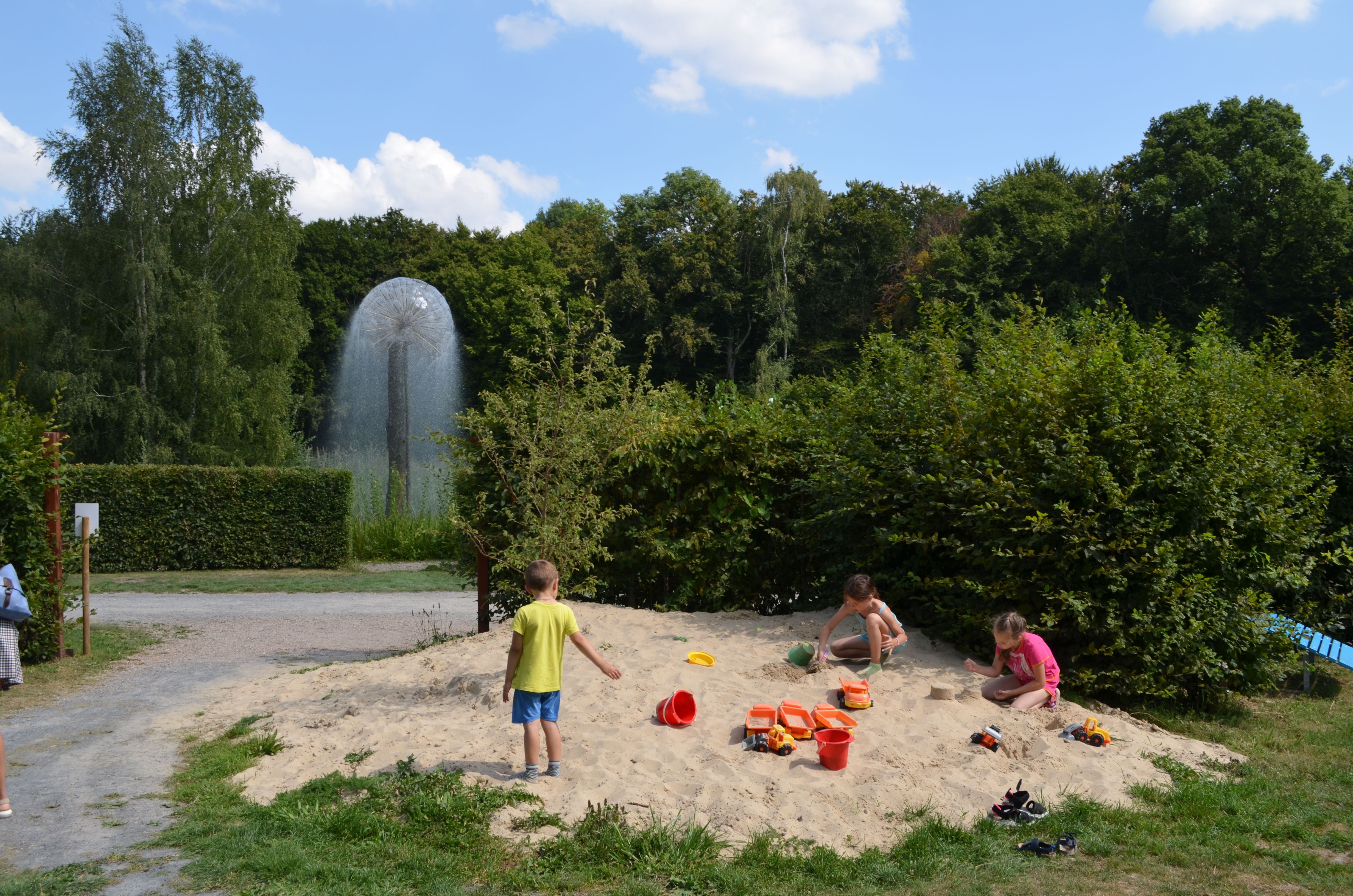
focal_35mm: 36
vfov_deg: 36.7
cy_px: 448
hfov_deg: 53.2
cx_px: 676
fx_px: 1350
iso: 100
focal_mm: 24
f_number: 8
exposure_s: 1/200
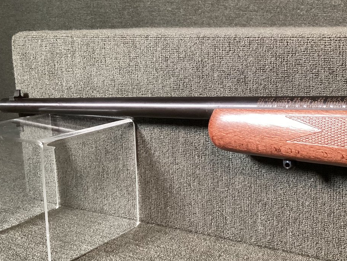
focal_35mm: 51
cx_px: 245
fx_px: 511
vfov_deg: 28.5
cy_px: 110
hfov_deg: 36.9
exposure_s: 1/50
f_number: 2.4
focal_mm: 3.3
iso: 250
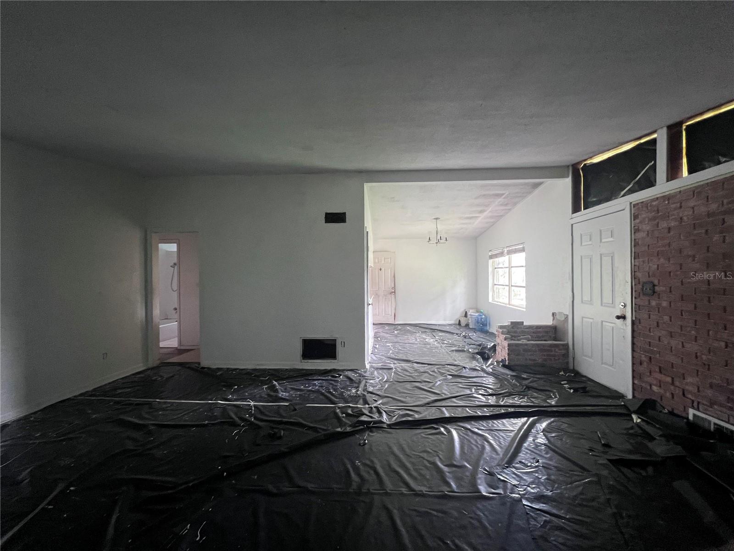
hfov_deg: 106.2
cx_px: 367
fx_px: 276
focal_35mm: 13
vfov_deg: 89.9
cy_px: 276
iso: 400
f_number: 1.8
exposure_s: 1/60
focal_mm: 1.57
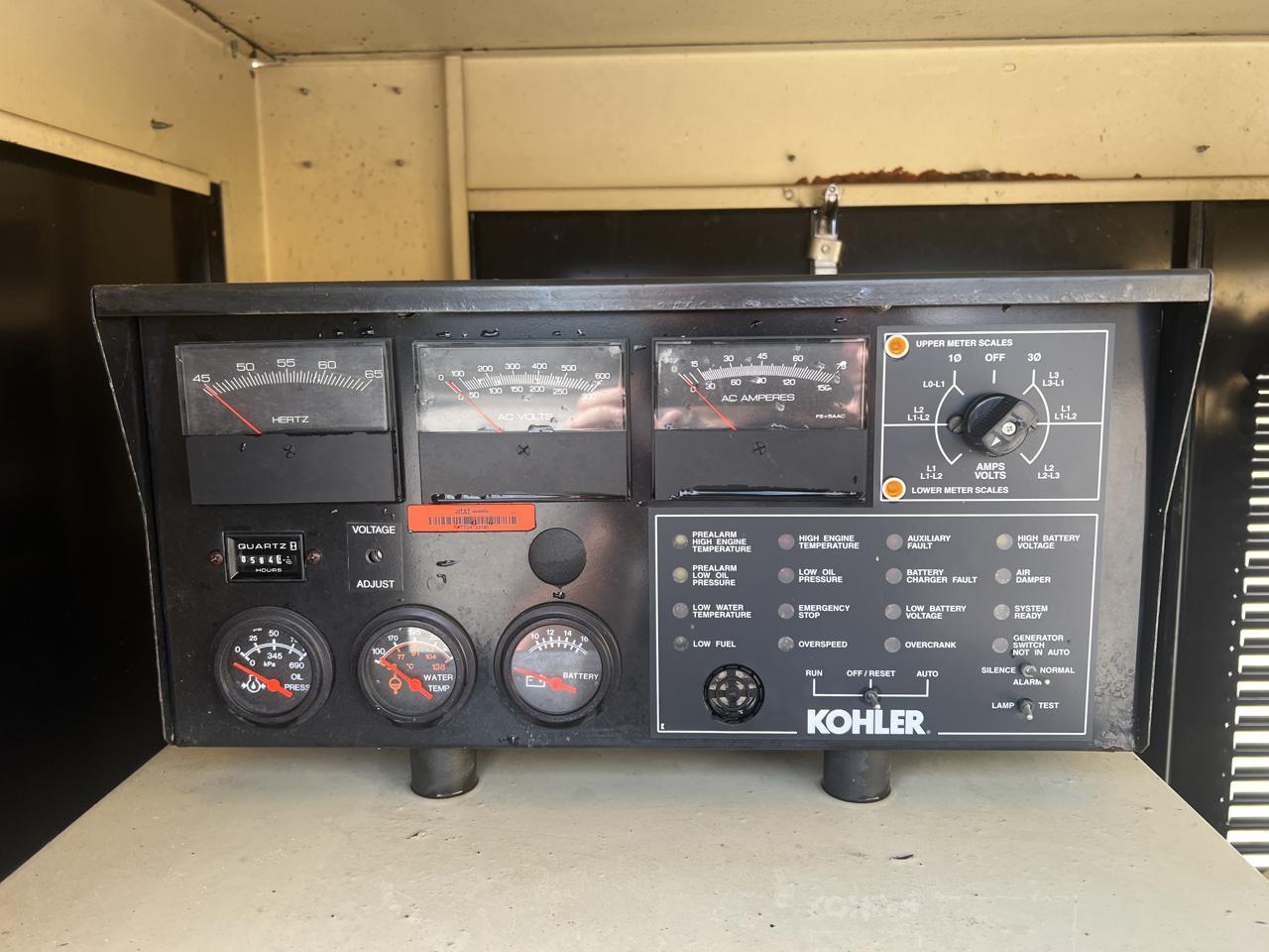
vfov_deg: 53.1
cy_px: 476
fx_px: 953
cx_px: 634
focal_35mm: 26
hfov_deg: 67.3
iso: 40
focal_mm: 5.7
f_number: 1.5
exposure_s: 1/161
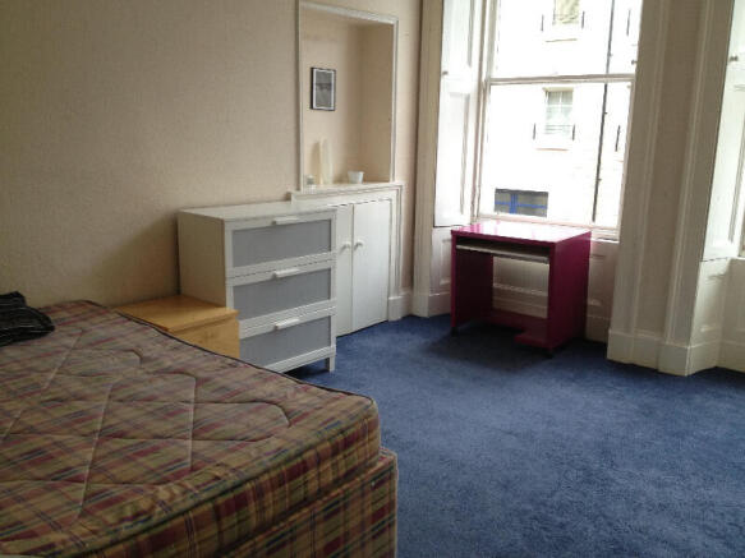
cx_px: 372
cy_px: 279
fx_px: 753
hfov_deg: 52.6
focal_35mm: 35
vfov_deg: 40.7
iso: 125
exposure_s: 1/60
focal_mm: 4.28
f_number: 2.4
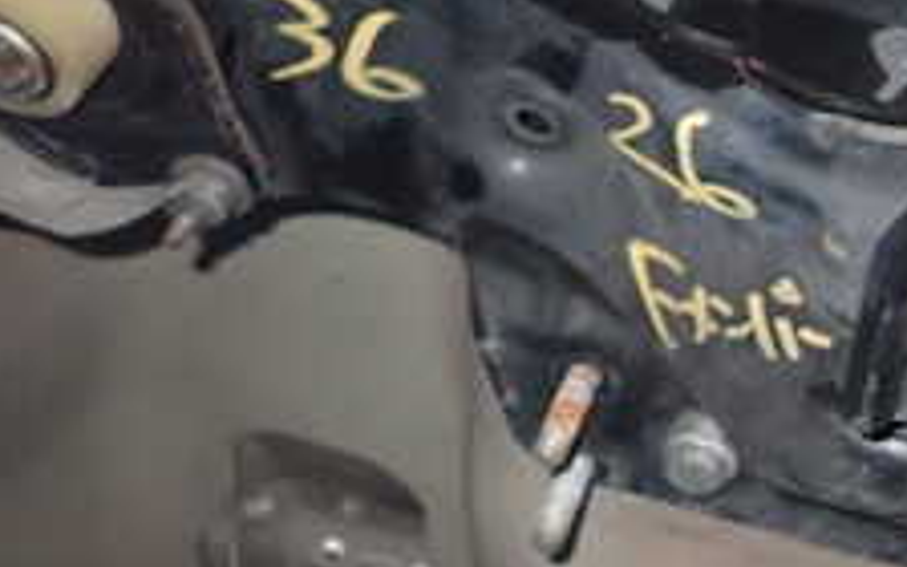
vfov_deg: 18.3
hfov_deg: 25.5
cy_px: 223
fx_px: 1755
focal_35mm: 71
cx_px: 1138
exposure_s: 1/30
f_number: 5.6
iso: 800
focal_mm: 4.5
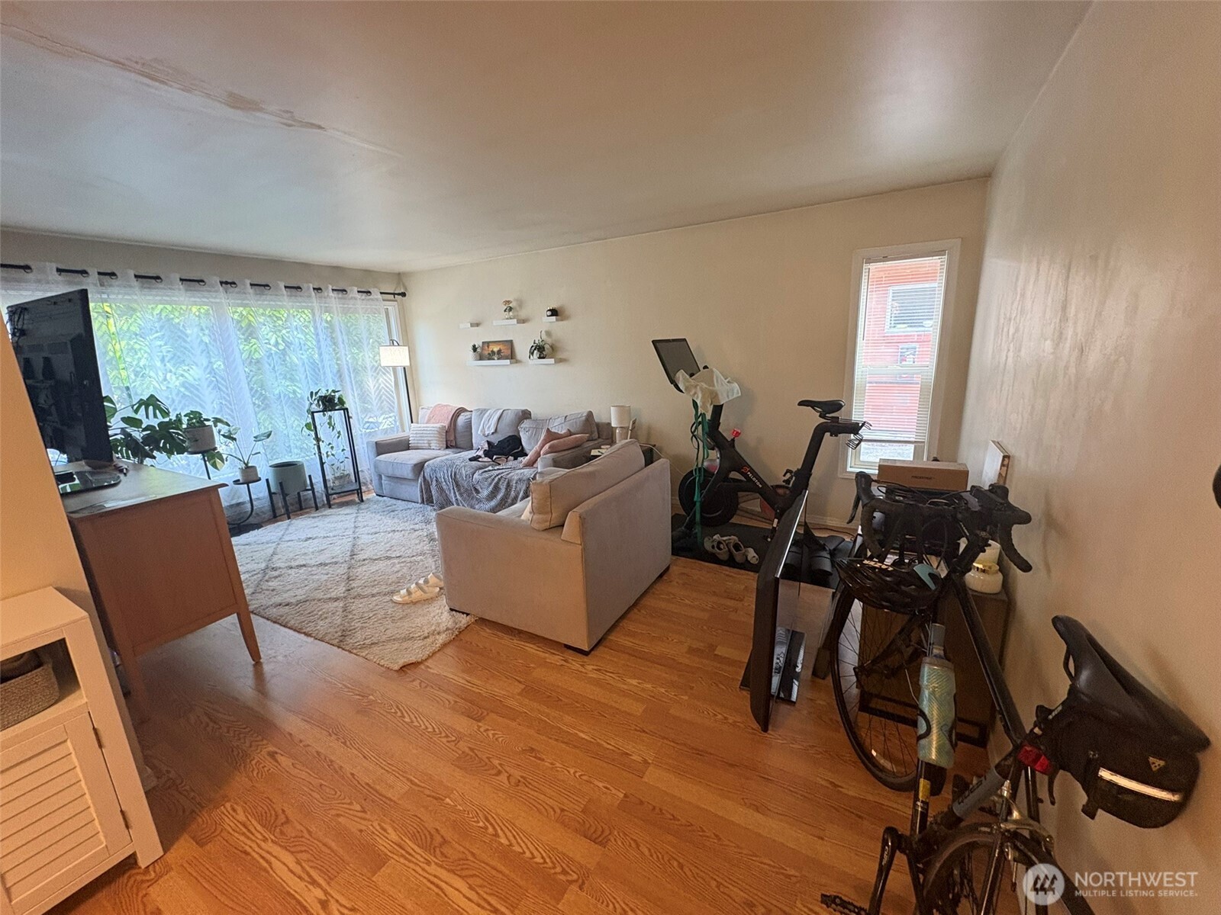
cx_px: 610
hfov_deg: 102.1
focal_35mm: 14
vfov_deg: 85.7
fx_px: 494
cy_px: 458
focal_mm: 2.22
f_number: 2.2
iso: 400
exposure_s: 1/60
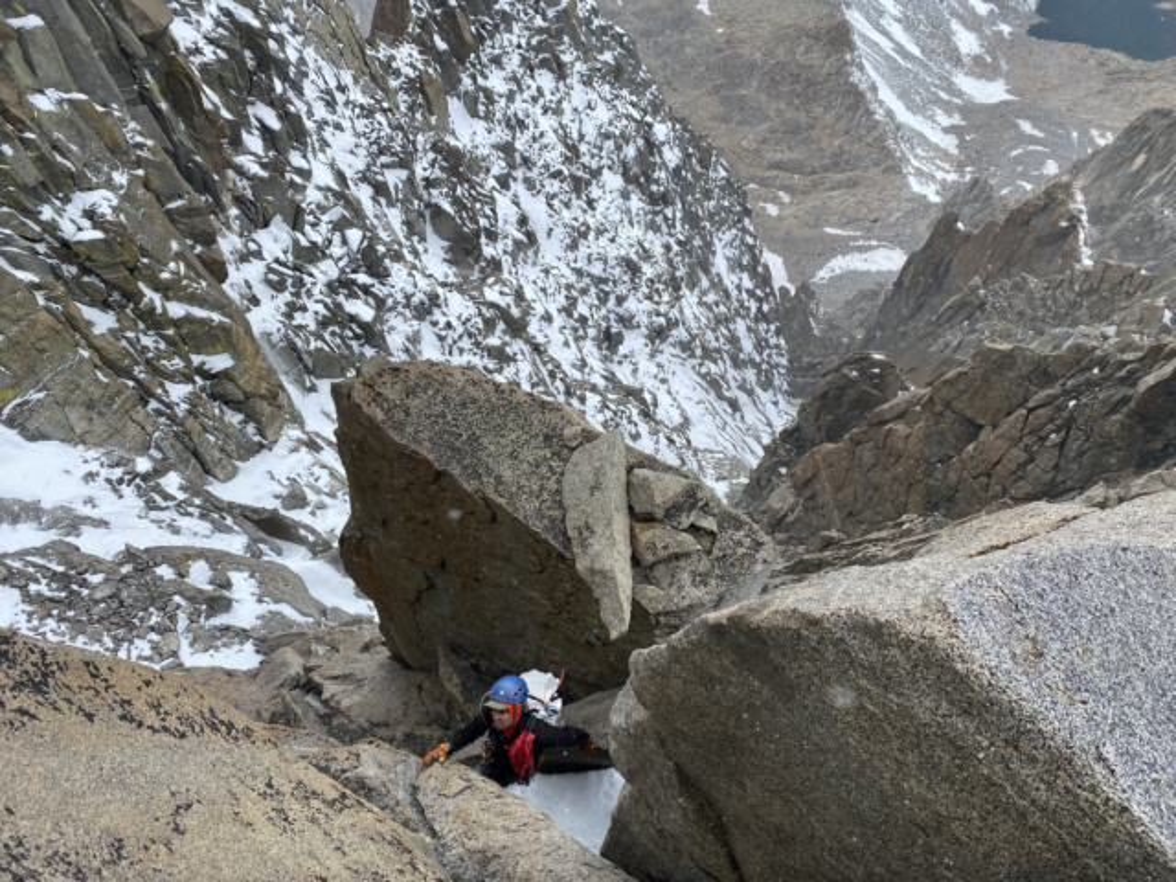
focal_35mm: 26
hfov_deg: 67.3
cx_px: 588
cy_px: 441
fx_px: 883
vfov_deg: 53.1
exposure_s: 1/1218
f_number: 1.8
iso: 32
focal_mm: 4.25
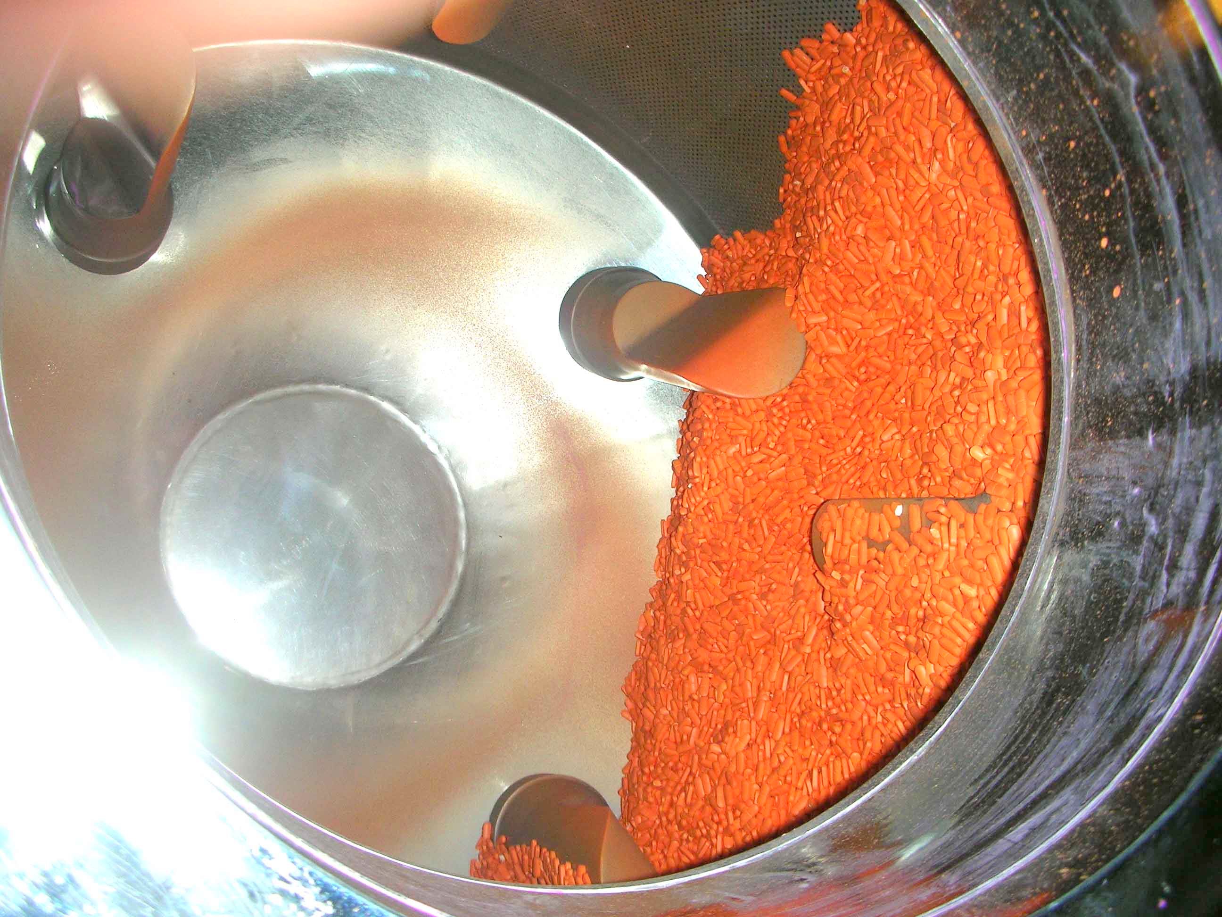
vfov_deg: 40.7
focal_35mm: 35
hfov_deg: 52.6
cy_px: 458
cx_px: 611
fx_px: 1236
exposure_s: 1/60.1
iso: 50
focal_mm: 5.8
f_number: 3
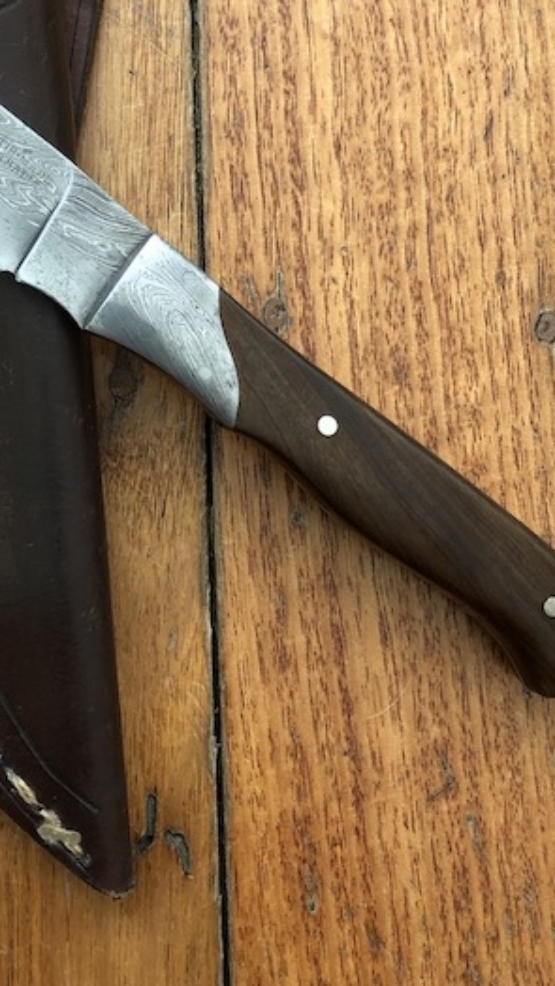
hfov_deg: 26.8
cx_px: 146
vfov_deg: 45.4
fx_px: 1150
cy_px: 301
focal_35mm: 44
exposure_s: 1/40
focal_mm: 3.99
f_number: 1.8
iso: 25
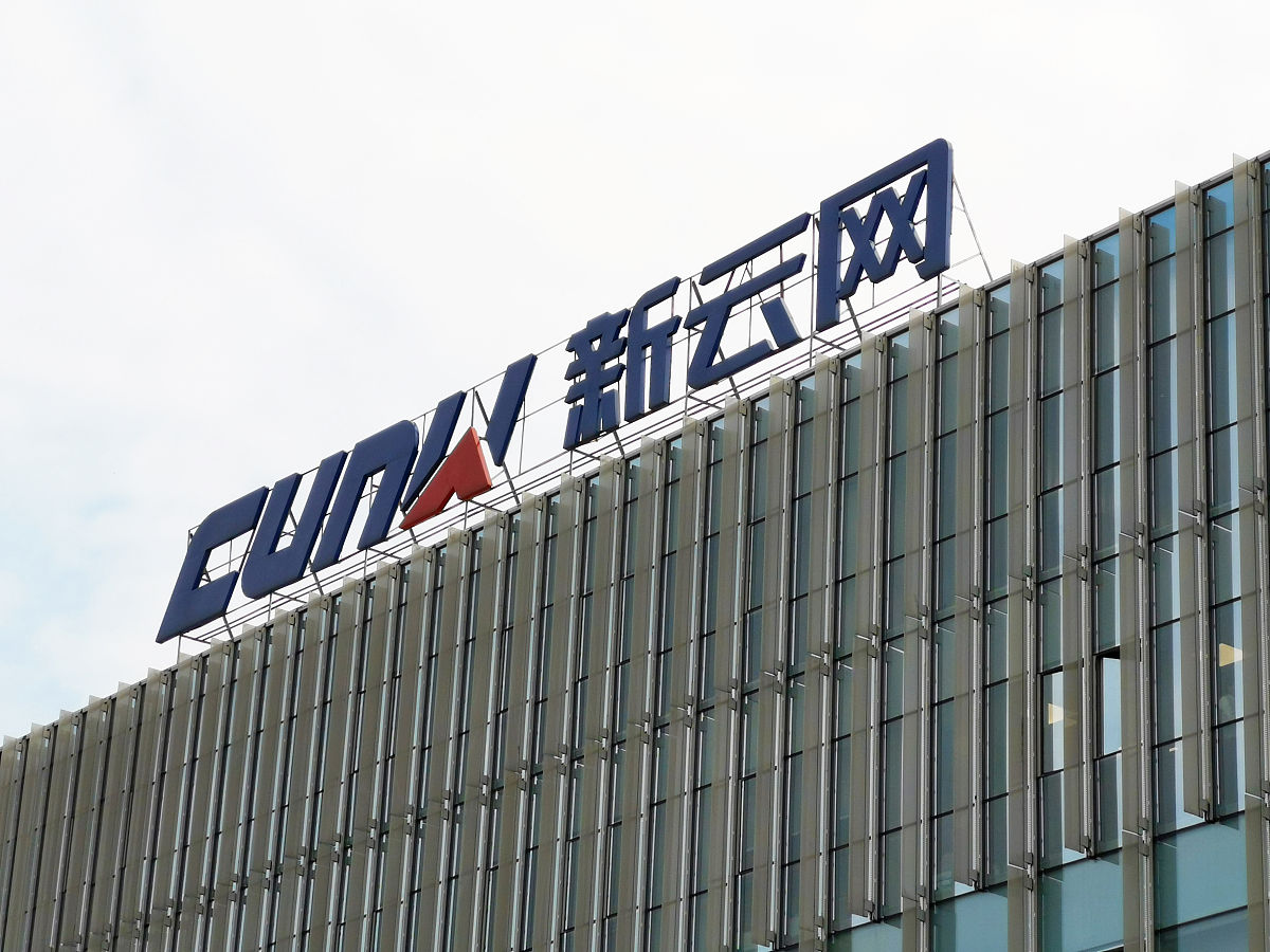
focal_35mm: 102
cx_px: 635
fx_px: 3742
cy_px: 476
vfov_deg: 14.5
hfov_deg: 19.3
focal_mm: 7.48
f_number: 2.4
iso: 50
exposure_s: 1/944
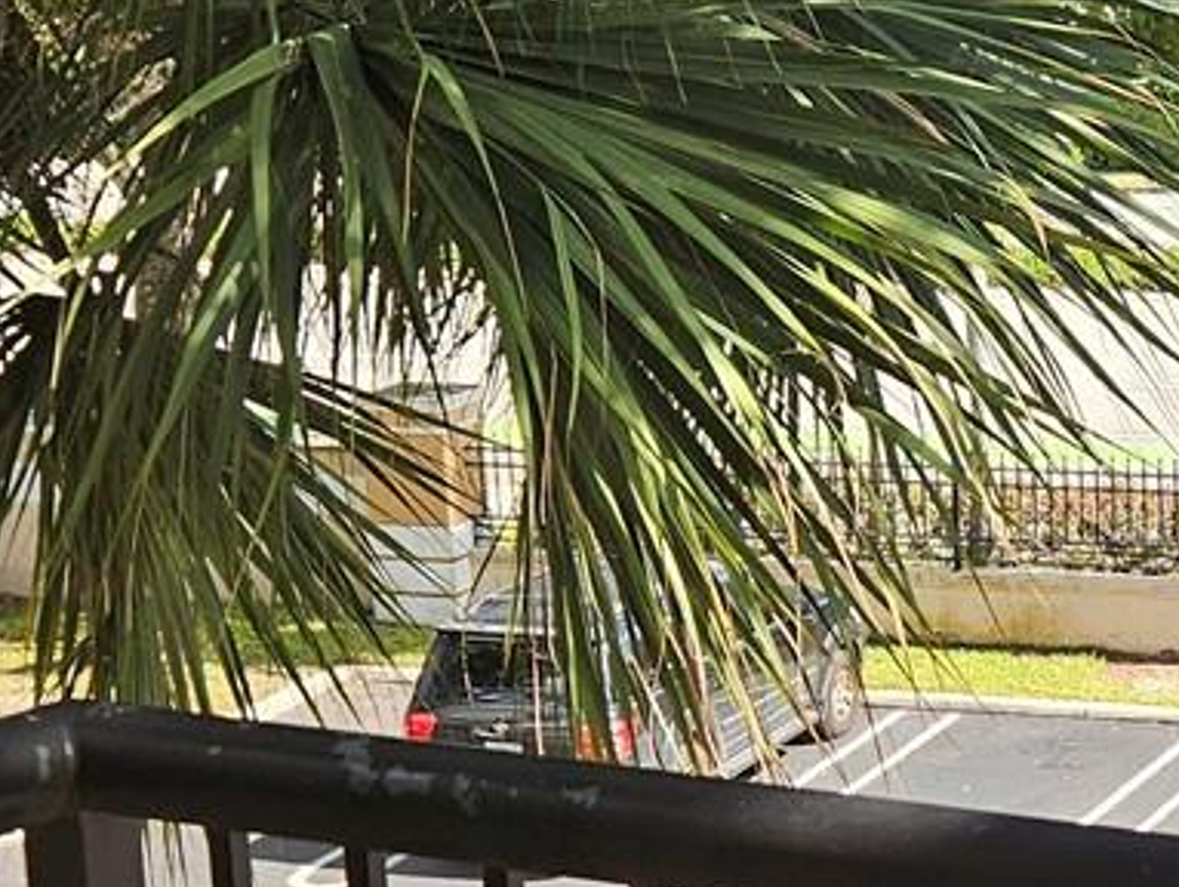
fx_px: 3273
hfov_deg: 19.3
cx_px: 1404
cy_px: 631
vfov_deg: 15.4
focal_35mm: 96
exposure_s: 1/229
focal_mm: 5.4
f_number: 1.8
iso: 25
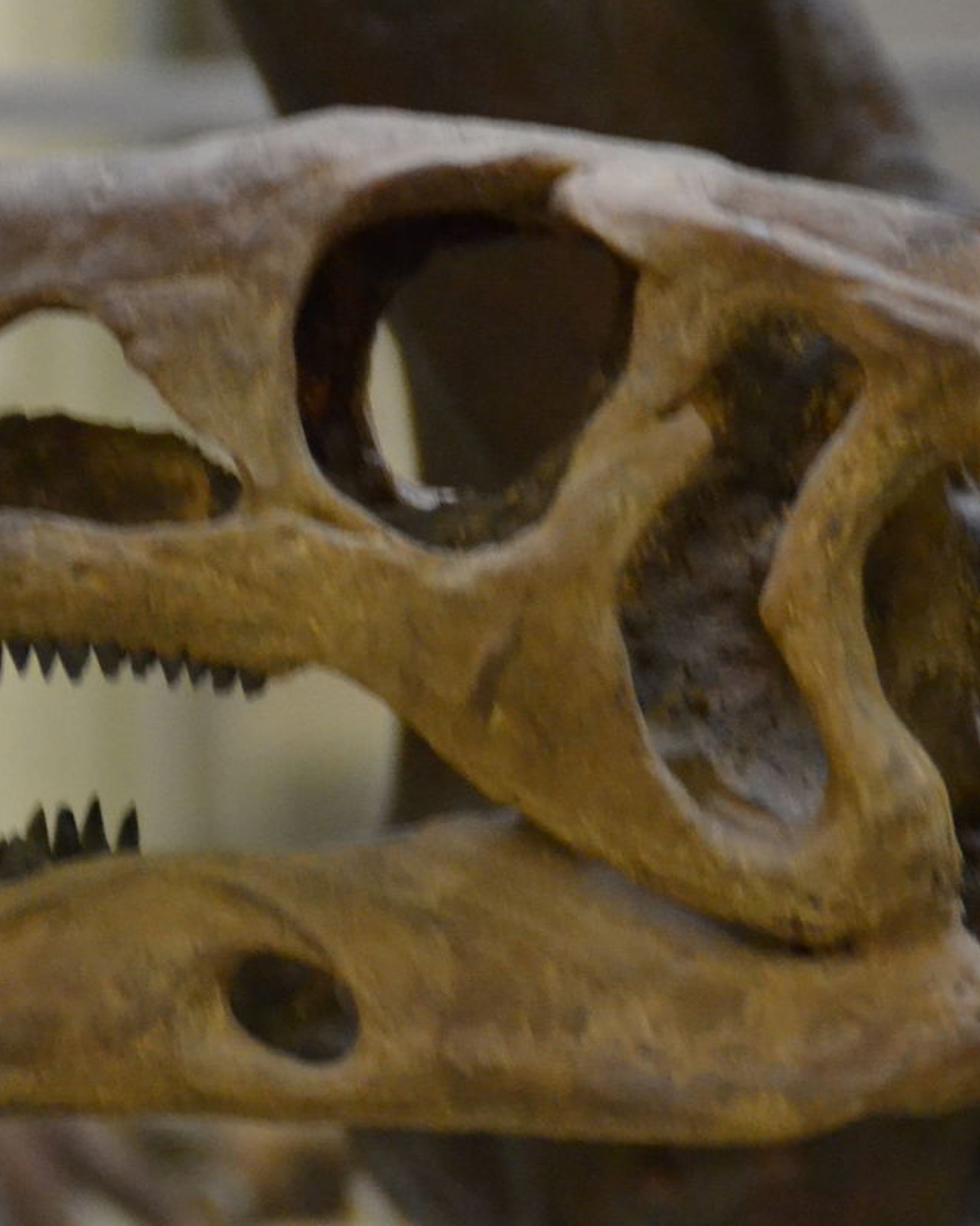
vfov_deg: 3.5
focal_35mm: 561
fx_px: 20347
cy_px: 635
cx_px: 368
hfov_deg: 2.8
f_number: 6.3
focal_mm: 200
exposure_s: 1/30
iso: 3200
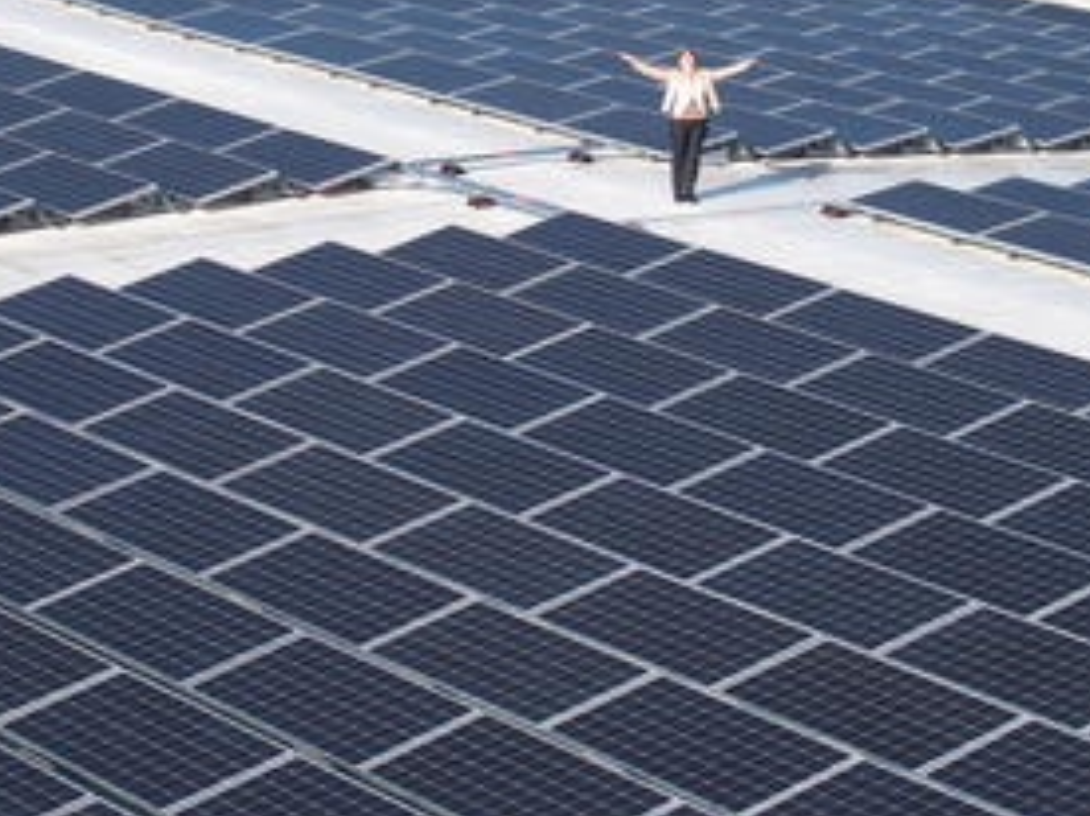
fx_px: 4218
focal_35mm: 134
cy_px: 297
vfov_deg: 11.1
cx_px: 547
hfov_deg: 14.7
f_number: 4
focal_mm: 19.6
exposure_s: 1/800
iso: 100
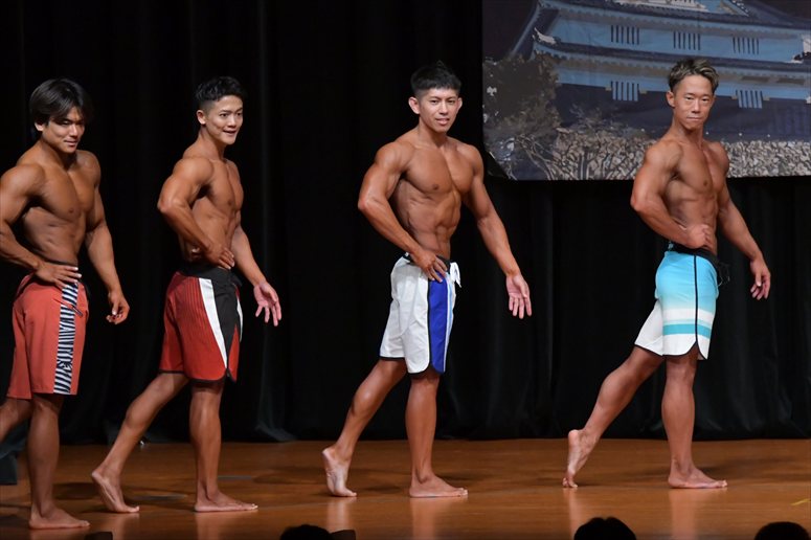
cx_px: 406
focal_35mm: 285
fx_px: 6417
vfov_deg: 4.8
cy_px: 270
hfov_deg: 7.2
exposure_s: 1/400
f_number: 5.6
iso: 5000
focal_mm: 190
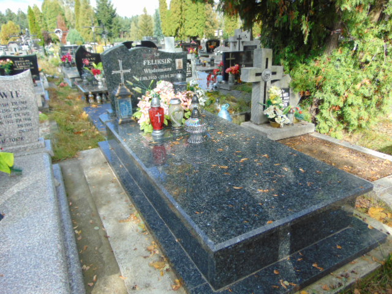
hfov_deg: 69.4
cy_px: 147
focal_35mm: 25
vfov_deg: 54.9
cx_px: 196
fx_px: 283
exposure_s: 1/400
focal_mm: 4.5
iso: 80
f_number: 3
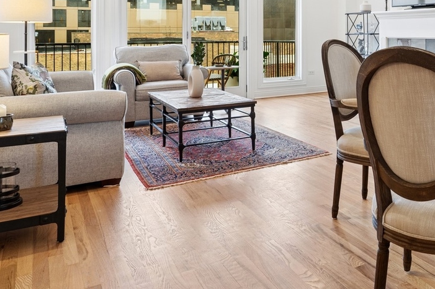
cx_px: 403
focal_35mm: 37
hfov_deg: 46.1
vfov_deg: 34.1
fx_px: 447
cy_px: 34
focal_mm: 16
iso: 320
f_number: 8
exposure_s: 1/13
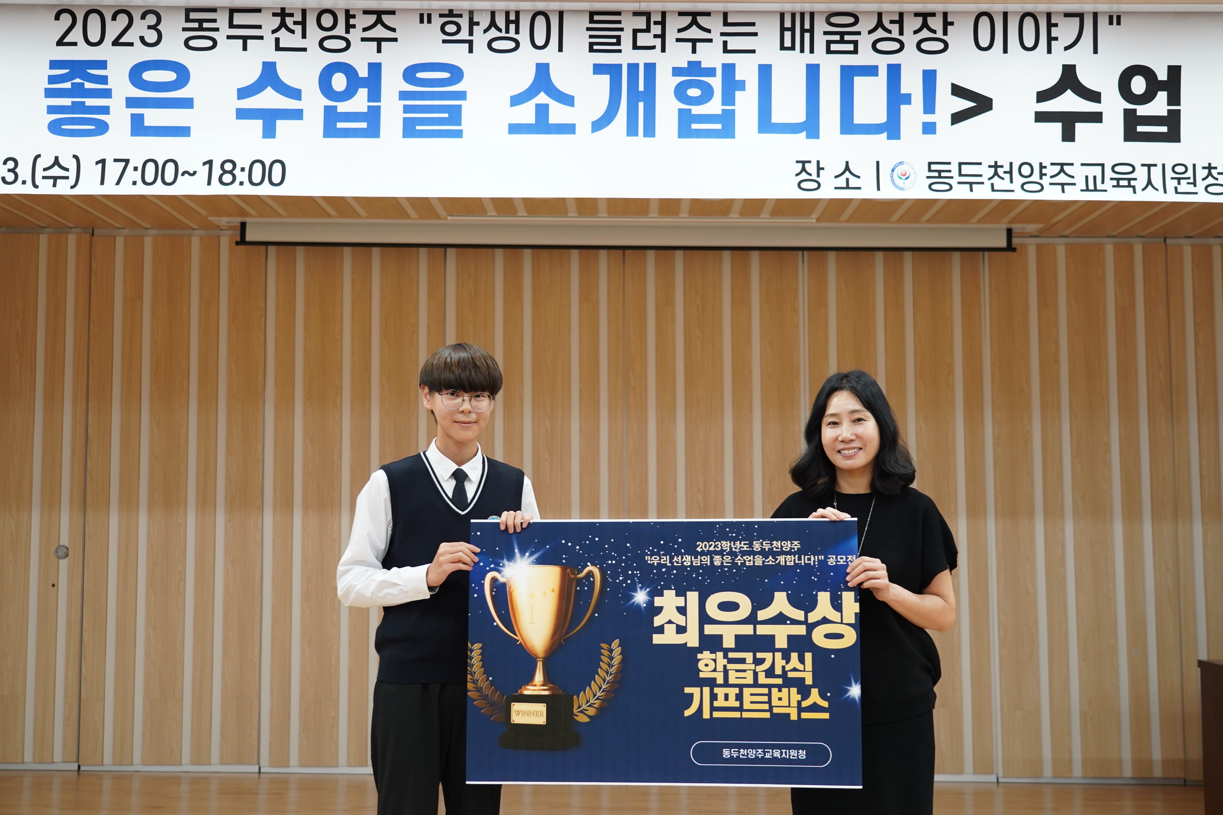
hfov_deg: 48.5
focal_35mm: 40
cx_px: 612
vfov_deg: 33.4
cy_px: 408
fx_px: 1359
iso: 1250
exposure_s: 1/80
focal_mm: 40
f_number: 4
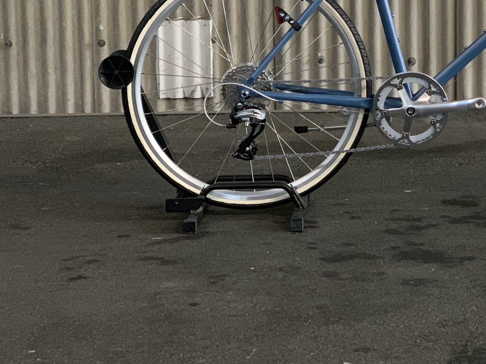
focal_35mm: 103
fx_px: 1446
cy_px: 5
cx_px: 457
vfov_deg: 14.2
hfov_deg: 18.7
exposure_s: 1/30
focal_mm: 6
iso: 500
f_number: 2.4
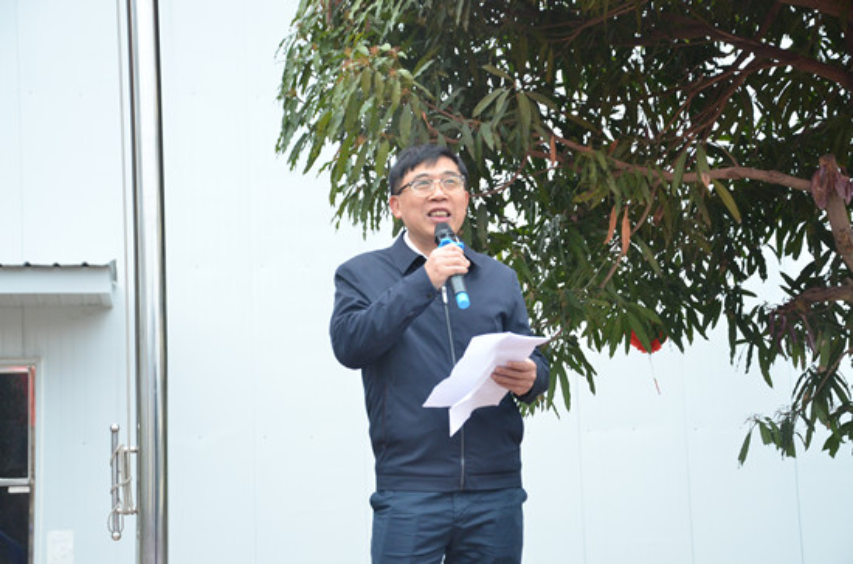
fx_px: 2057
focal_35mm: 87
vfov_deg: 15.6
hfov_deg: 23.4
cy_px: 282
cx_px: 426
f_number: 5
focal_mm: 58
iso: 1100
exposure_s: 1/80
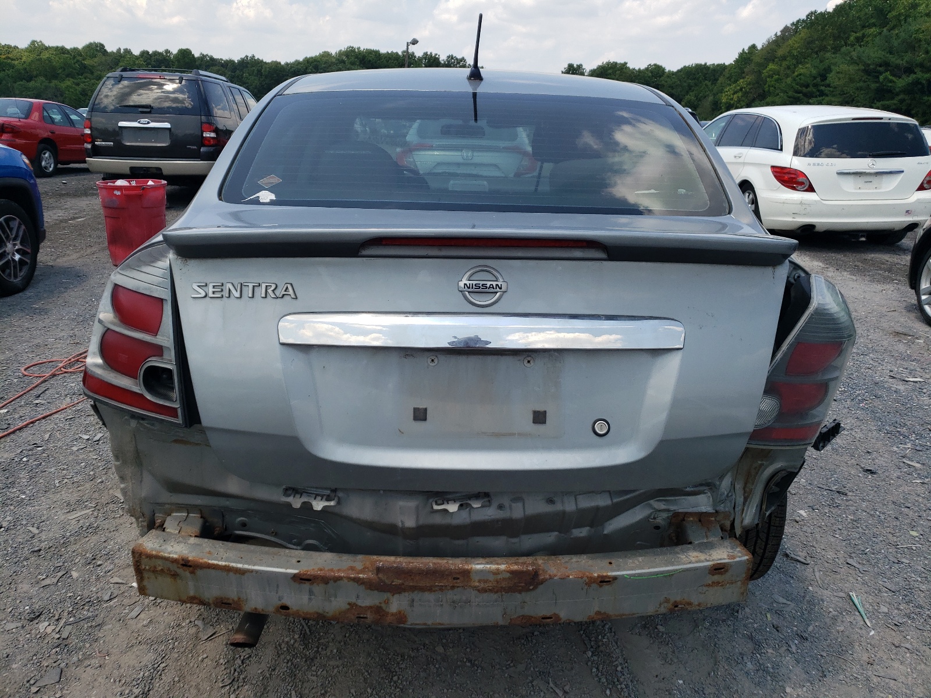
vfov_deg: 53.1
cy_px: 349
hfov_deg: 67.3
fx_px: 699
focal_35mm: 26
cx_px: 466
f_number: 1.5
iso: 50
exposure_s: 1/2500
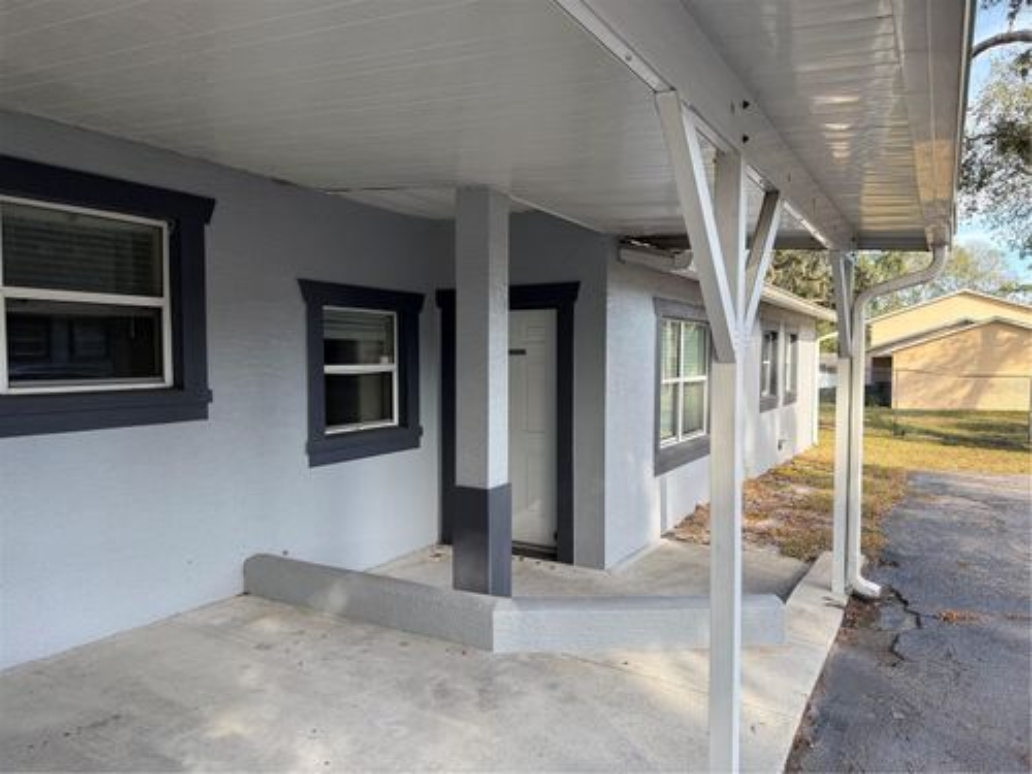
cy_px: 387
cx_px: 516
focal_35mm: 24
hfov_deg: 71.6
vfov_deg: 56.8
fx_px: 716
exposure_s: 1/735
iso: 100
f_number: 1.78
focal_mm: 6.76
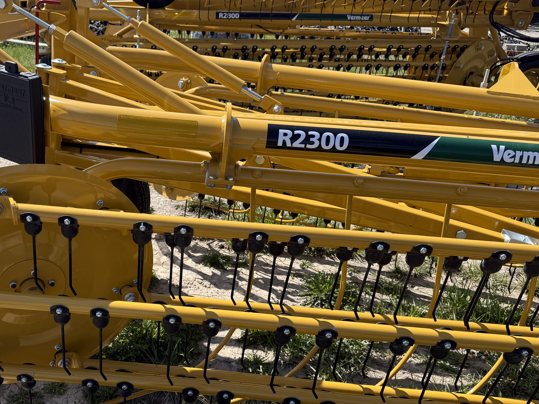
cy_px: 246
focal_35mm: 36
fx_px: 561
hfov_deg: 50.2
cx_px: 167
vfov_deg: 39.5
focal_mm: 6.76
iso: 80
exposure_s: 1/3021
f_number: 1.78
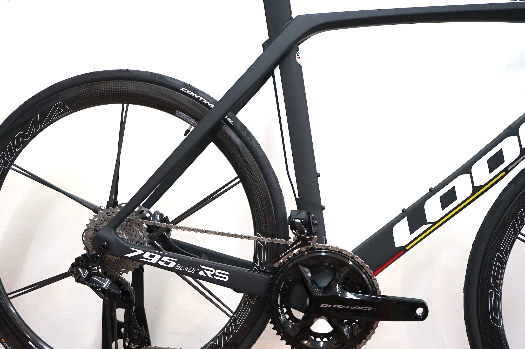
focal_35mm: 37
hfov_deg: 51.9
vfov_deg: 35.9
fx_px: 539
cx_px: 257
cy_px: 188
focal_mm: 34
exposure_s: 1/160
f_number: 4
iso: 2000
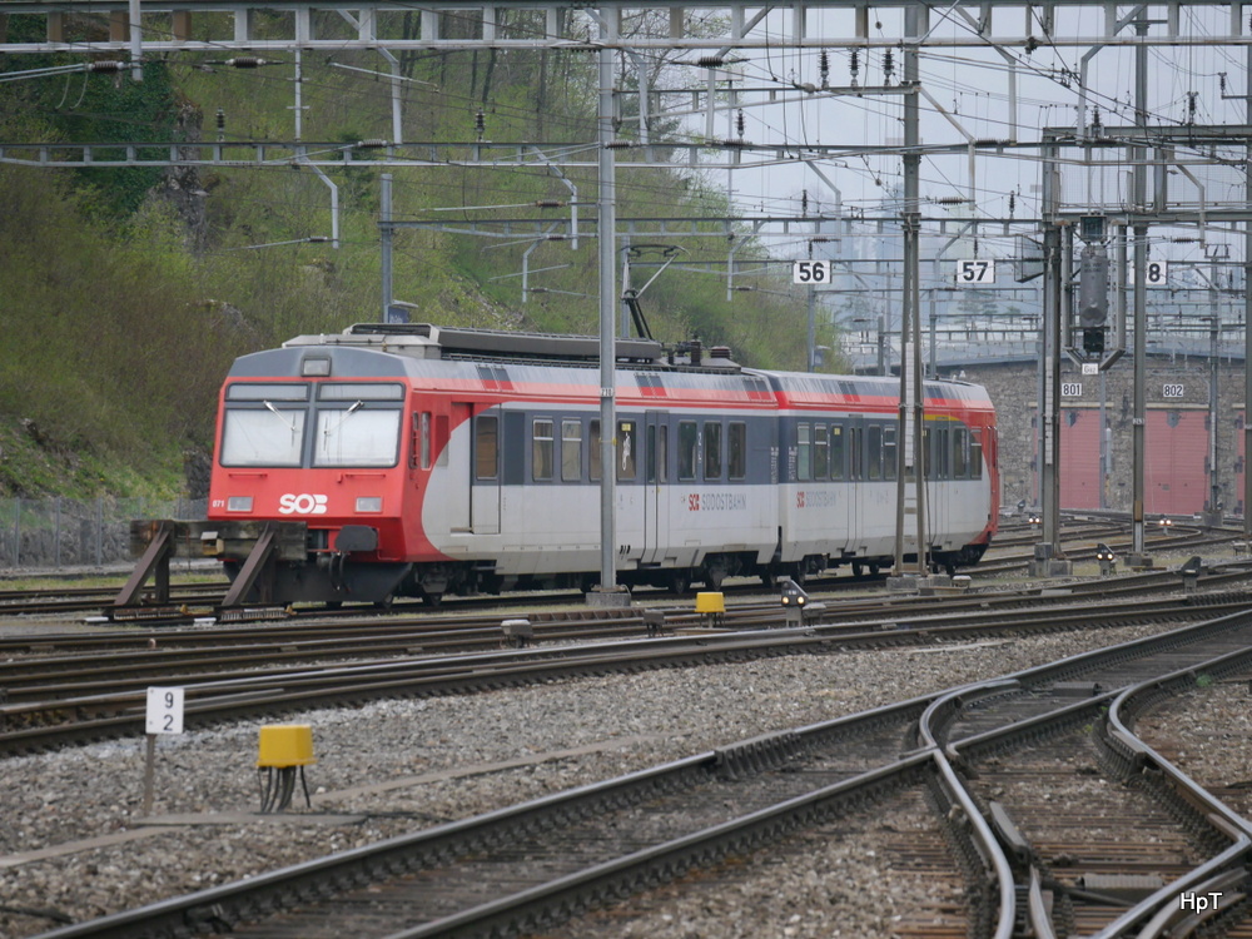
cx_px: 626
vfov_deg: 5.8
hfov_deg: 7.7
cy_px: 470
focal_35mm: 256
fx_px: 9259
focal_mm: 128
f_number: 5.6
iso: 640
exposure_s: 1/250
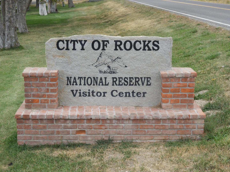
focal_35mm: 85
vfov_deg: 17.4
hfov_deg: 23.0
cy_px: 86
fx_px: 565
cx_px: 115
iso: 100
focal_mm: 15.2
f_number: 4.5
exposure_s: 1/250
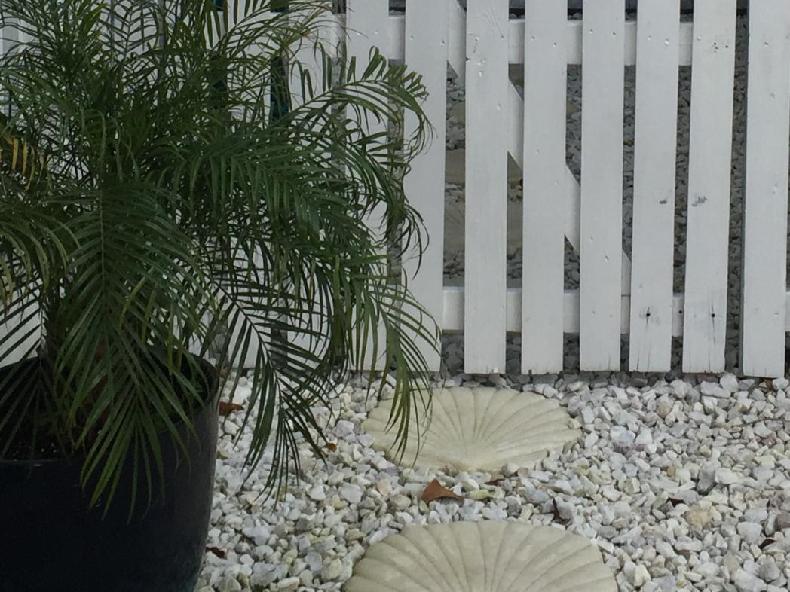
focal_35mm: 83
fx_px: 1894
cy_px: -130
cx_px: 528
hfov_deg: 23.5
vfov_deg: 17.0
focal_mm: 4.15
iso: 32
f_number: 2.2
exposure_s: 1/1319
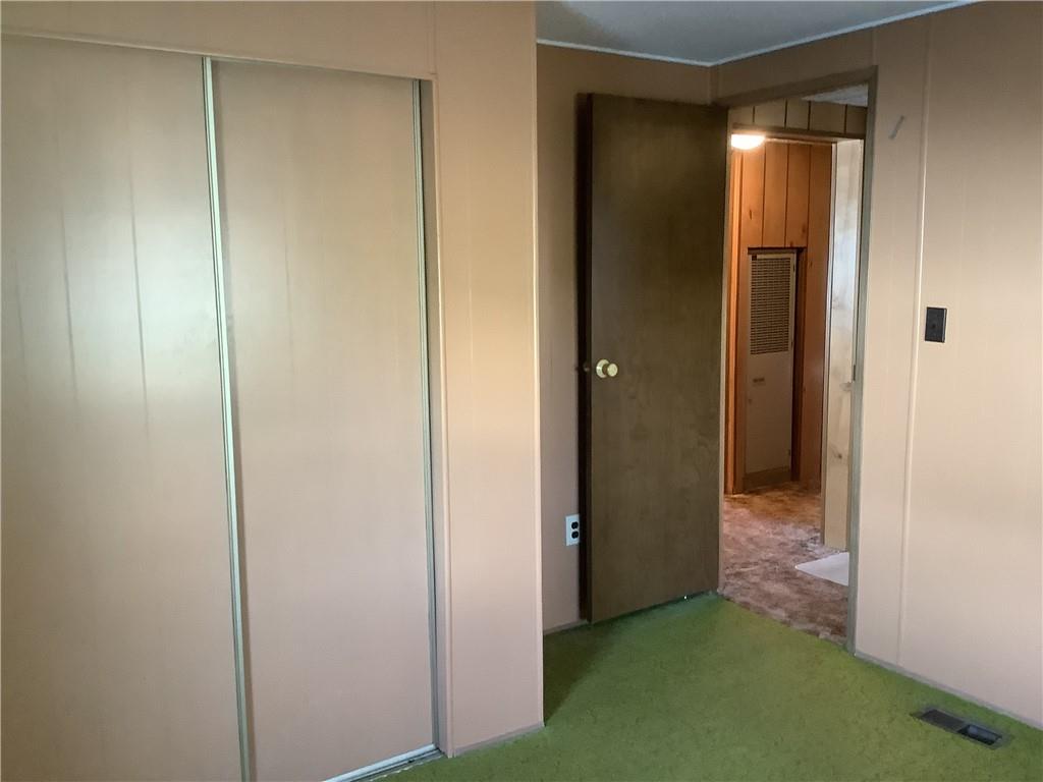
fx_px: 934
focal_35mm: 31
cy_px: 391
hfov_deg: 58.4
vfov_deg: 45.4
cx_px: 522
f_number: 2.4
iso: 320
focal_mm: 3.3
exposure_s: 1/40
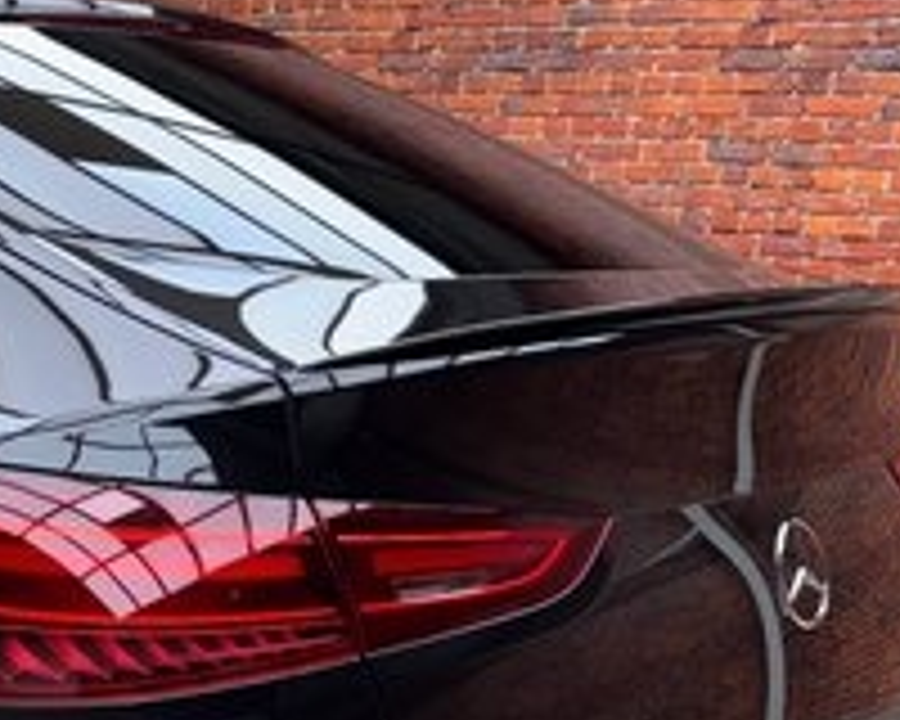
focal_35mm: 75
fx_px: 1998
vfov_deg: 19.4
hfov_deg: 23.1
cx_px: -198
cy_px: 828
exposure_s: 1/120
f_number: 1.78
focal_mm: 6.76
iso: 100
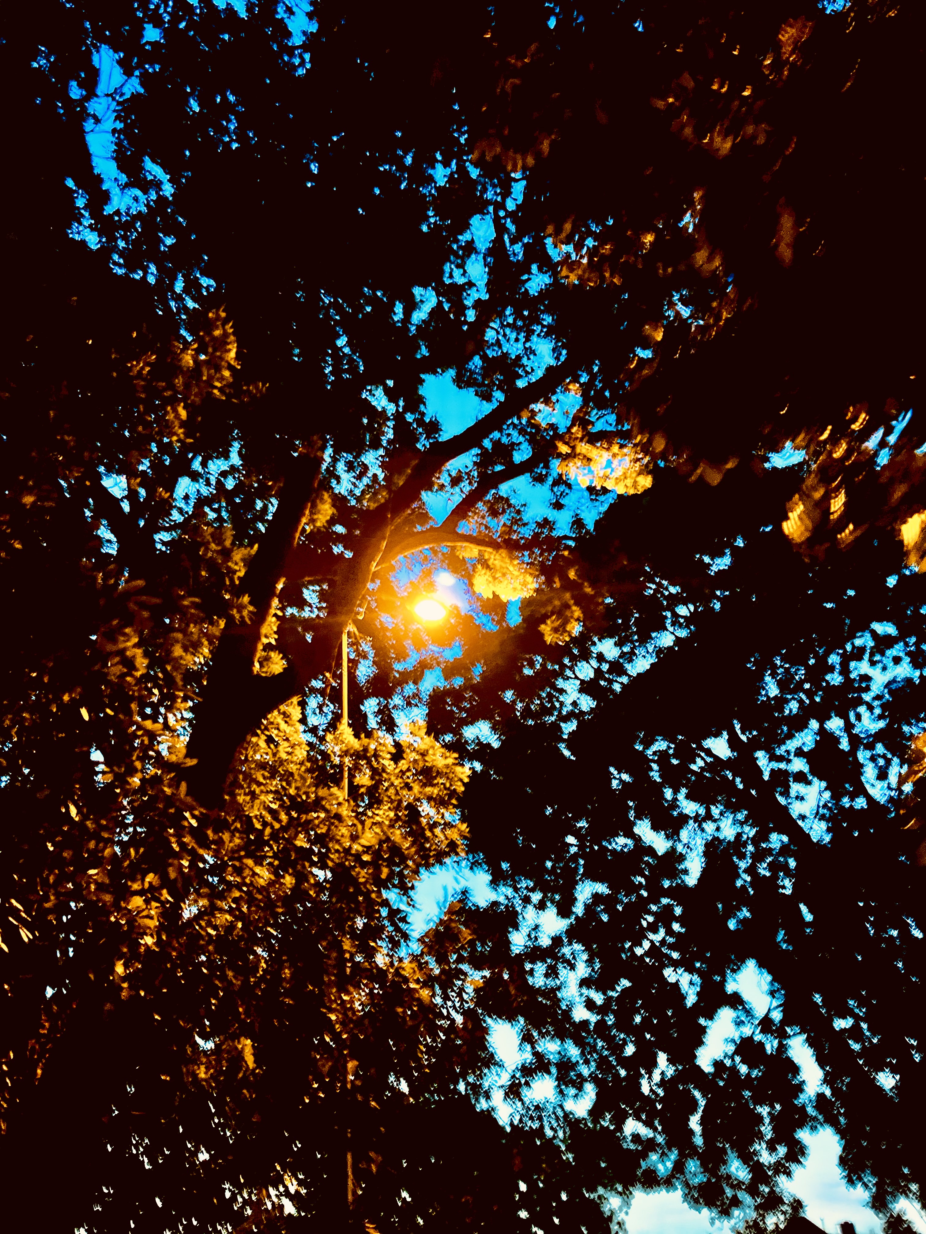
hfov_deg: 53.1
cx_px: 463
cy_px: 617
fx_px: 927
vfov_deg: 67.3
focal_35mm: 26
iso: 640
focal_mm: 5.1
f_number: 1.6
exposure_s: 1/25
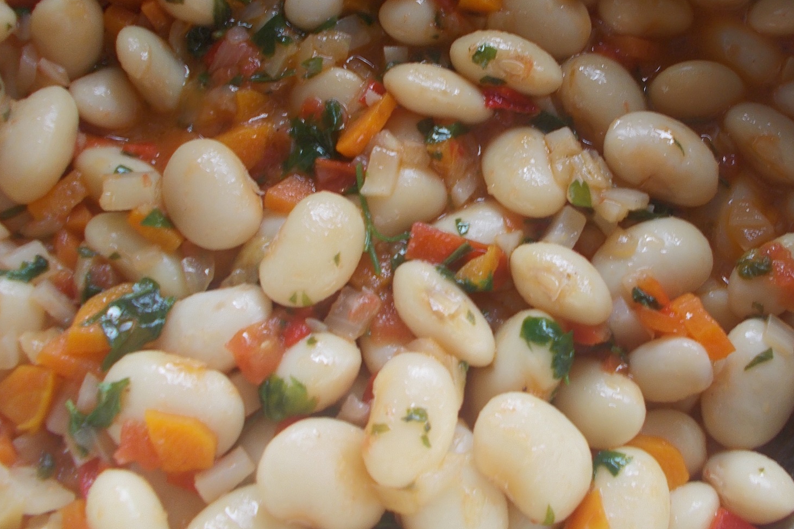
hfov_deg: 51.4
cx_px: 495
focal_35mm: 37
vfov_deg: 35.3
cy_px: 142
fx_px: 816
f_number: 3.2
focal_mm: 4.6
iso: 80
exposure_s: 1/30
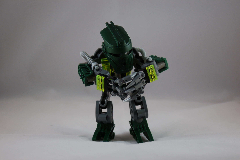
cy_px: 80
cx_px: 120
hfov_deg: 17.1
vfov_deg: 11.4
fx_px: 799
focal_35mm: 120
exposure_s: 1/13
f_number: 5.6
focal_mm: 80
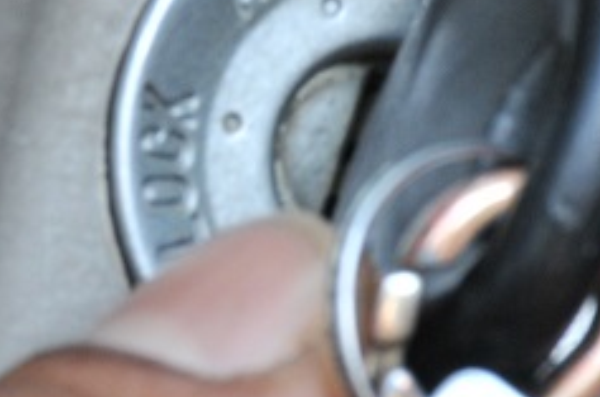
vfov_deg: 1.8
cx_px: 122
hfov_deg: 2.7
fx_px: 12841
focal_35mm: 772
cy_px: 152
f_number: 13
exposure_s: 1/8
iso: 500
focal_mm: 122
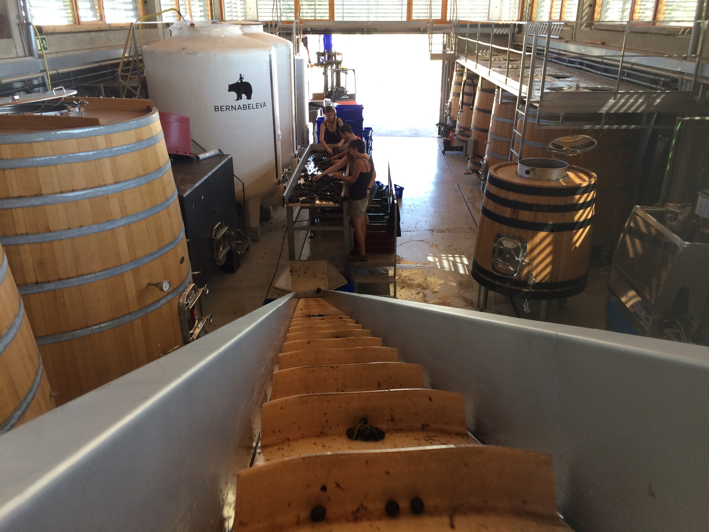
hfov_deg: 61.7
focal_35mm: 29
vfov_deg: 48.2
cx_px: 354
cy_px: 266
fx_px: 594
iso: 32
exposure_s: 1/33
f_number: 2.2
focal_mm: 4.15
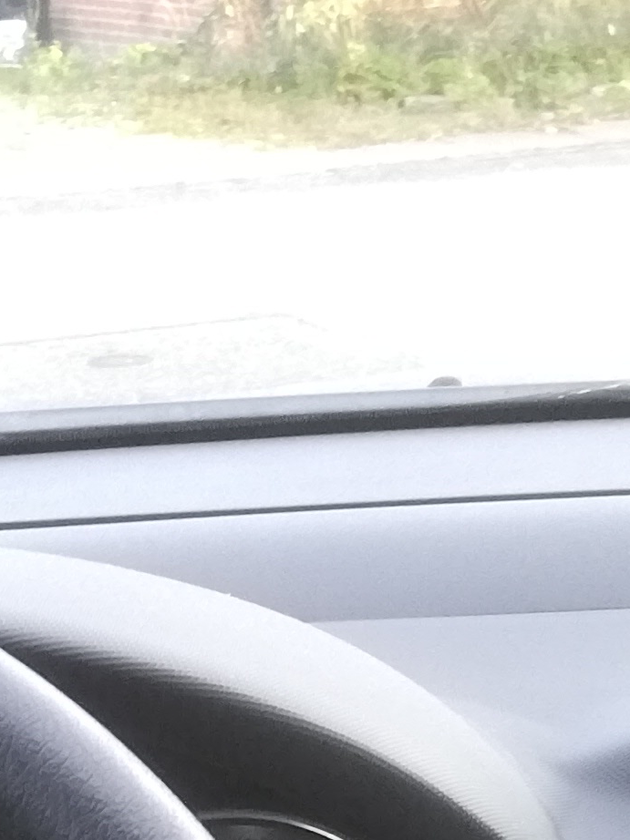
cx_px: 85
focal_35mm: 130
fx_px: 3156
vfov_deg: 14.2
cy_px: 1254
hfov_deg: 11.3
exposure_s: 1/33.3
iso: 200
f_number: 2.2
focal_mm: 3.81
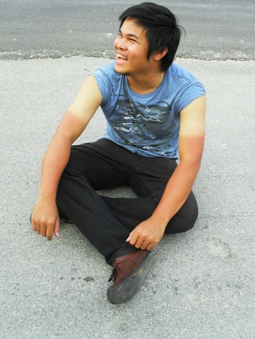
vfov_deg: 47.8
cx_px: 126
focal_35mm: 39
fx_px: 382
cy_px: 166
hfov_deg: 36.9
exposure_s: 1/180
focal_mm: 6.3
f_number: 3.2
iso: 100
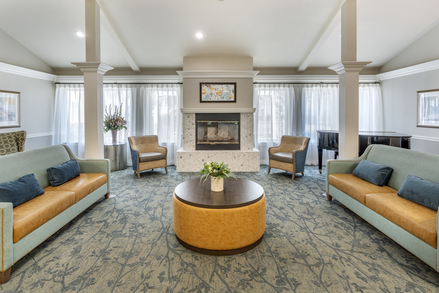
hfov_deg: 96.7
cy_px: 146
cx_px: 220
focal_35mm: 16
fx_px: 195
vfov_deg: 73.7
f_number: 11
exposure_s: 1/10
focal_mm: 16
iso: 400
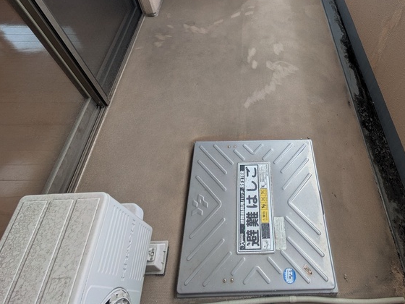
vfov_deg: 52.5
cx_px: 250
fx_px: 281
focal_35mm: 24
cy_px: 54
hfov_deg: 70.6
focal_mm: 1.83
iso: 52
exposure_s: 1/646
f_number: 2.2
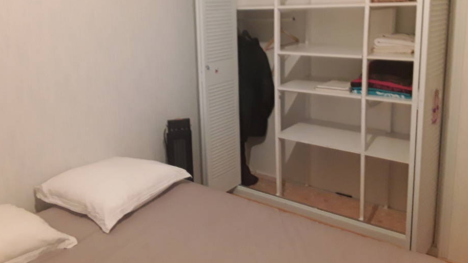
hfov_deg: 59.5
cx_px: 233
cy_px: 91
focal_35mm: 33
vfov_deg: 35.3
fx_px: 409
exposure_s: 1/17
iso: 160
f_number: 1.9
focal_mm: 2.91
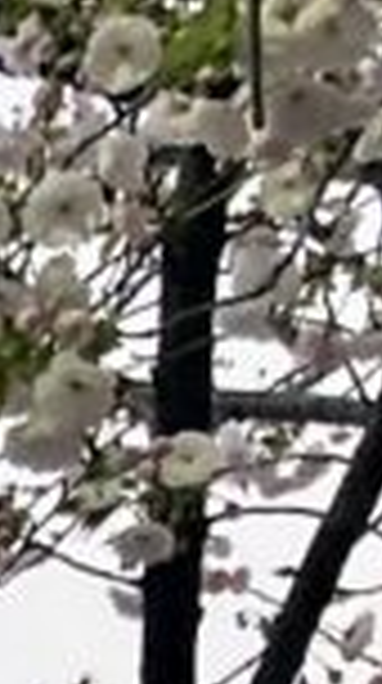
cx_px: -1771
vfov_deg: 7.5
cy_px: 1940
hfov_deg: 4.0
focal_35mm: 257
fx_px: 4649
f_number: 1.8
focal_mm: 3.99
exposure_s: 1/50
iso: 125
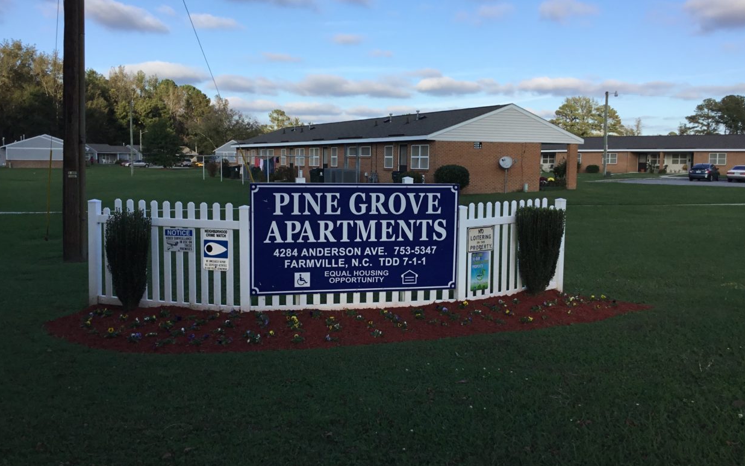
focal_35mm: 34
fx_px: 690
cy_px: 231
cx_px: 368
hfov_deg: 56.7
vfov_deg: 37.3
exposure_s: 1/715
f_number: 2.4
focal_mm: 3.3
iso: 25
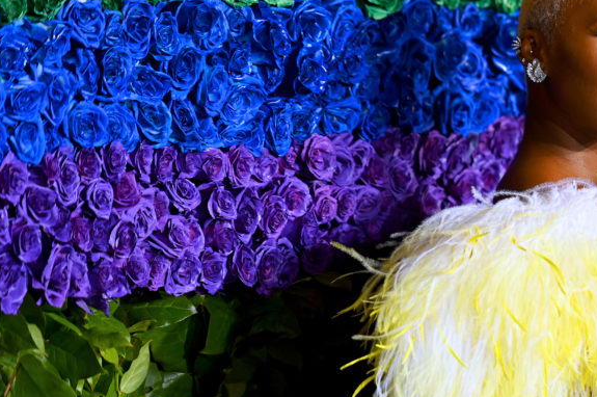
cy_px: 196
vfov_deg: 4.7
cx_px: 469
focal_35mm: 294
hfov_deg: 7.0
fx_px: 4870
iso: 500
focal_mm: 165
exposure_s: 1/500
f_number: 3.5
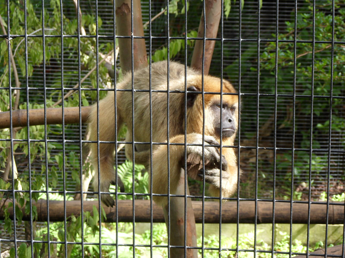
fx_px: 1046
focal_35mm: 105
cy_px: 129
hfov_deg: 18.7
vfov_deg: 14.1
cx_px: 172
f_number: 5.3
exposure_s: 1/45
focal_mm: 17.7
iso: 100
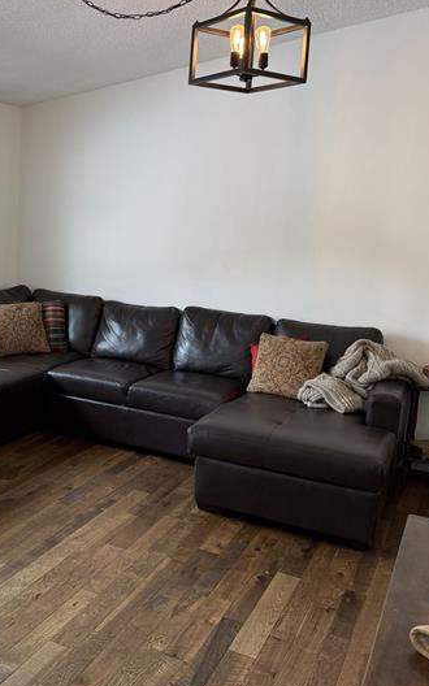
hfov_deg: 33.3
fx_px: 692
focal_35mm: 37
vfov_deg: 52.7
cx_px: 74
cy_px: 320
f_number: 1.78
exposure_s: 1/237
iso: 160
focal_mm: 6.76
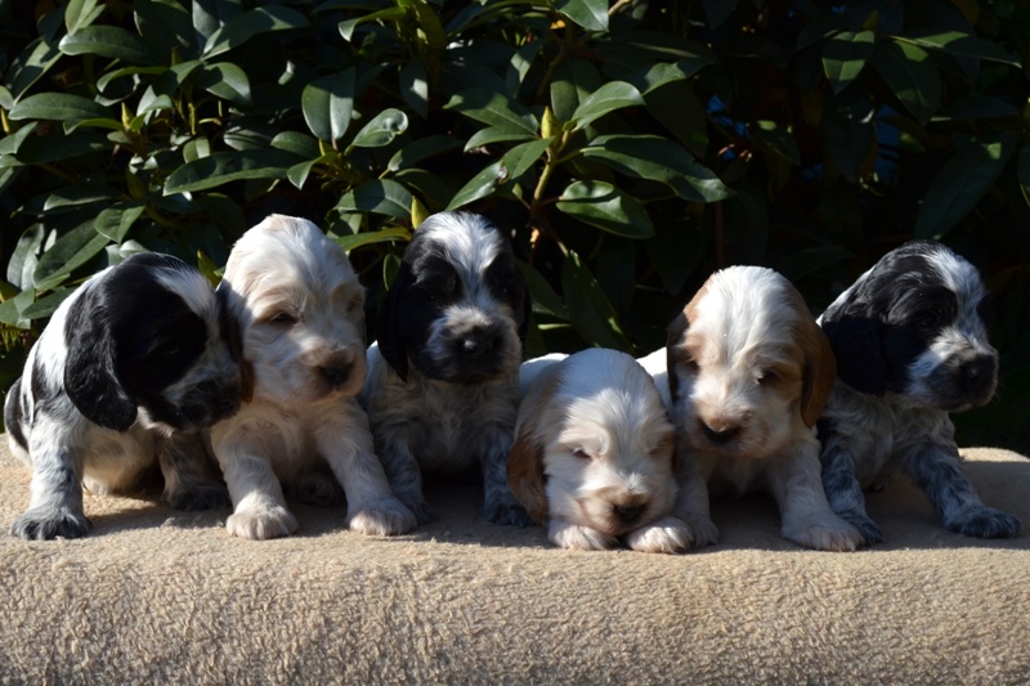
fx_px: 1030
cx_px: 515
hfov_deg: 53.1
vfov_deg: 36.9
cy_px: 343
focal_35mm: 36
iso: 100
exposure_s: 1/200
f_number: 7.1
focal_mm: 24
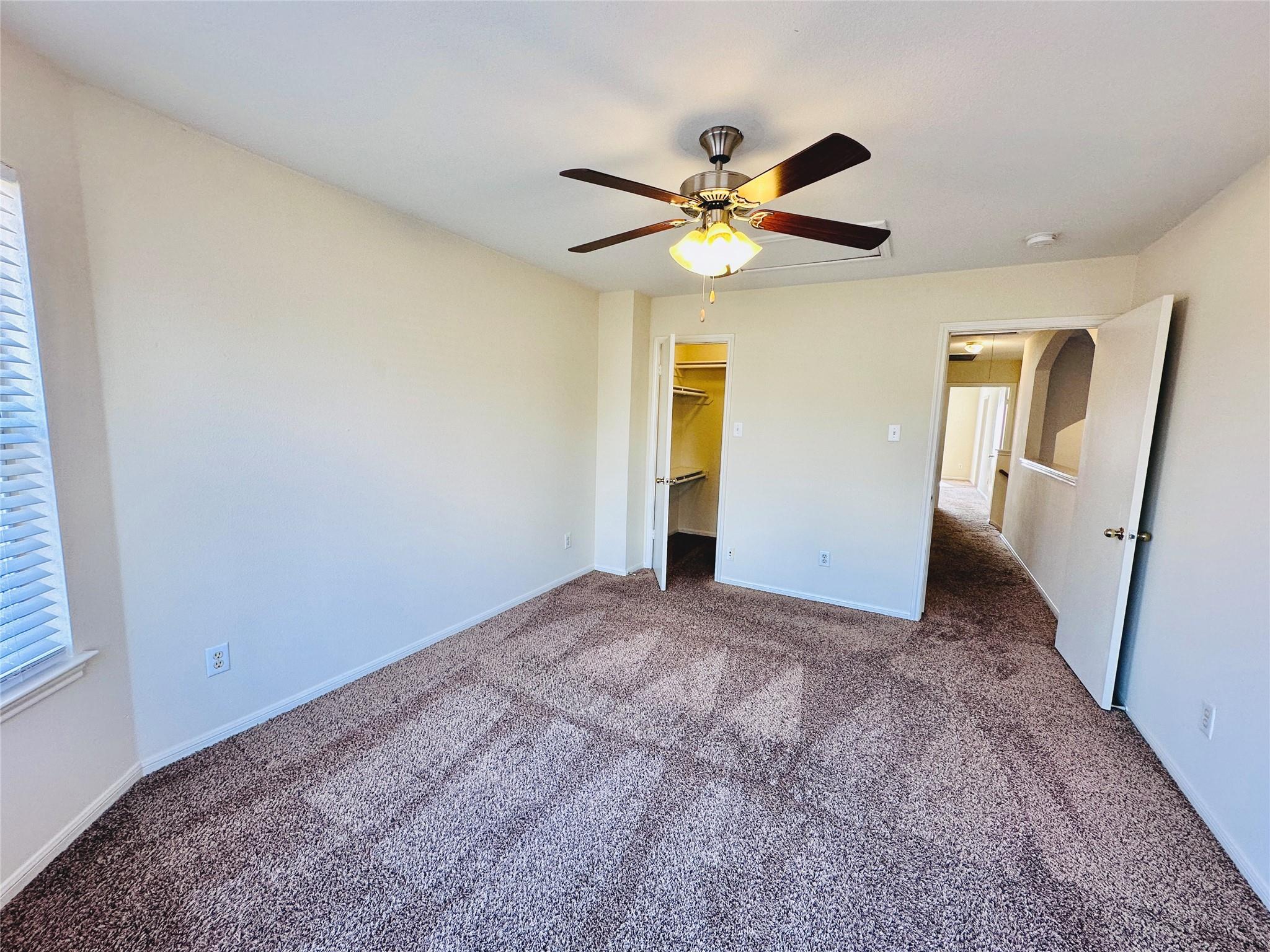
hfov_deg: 102.1
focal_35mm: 14
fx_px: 514
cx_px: 635
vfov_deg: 85.7
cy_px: 476
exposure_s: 1/120
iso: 125
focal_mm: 2.22
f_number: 2.2
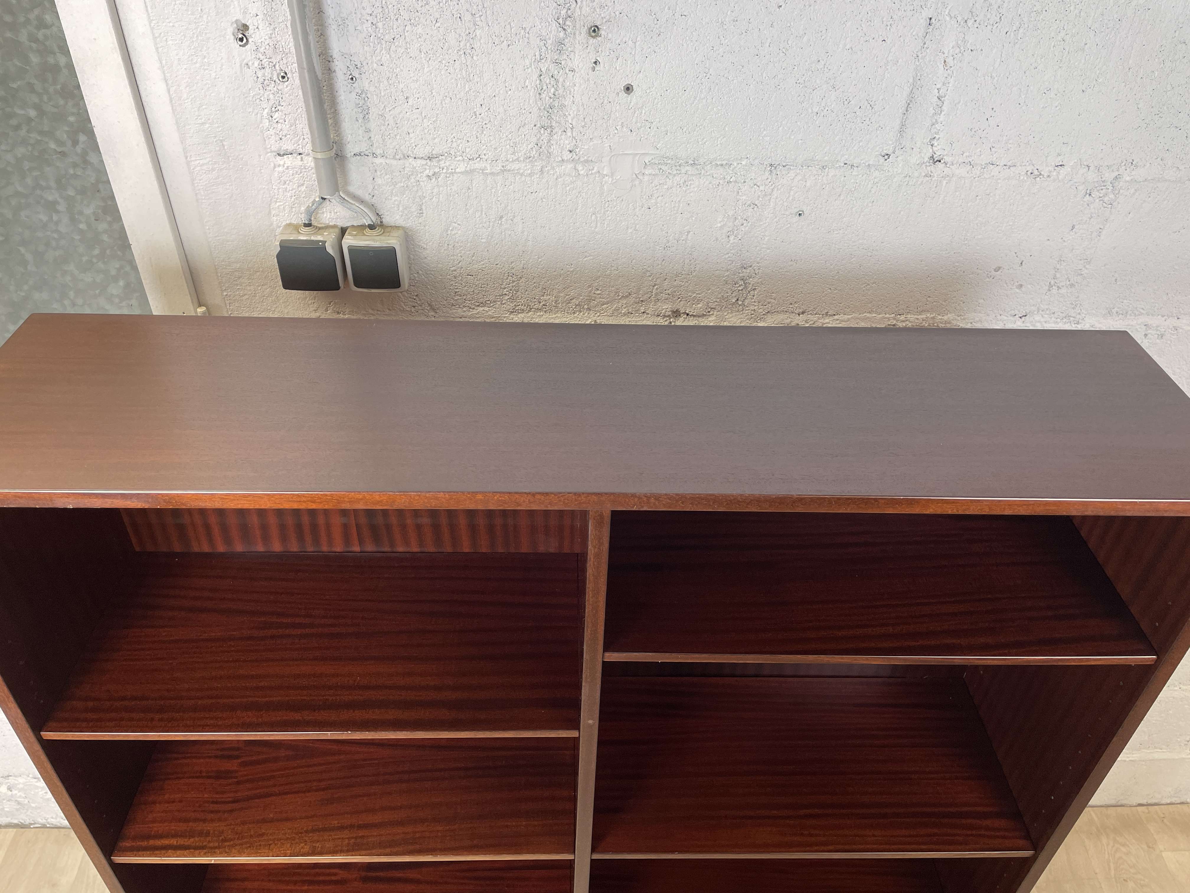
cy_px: 446
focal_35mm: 26
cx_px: 595
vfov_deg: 53.1
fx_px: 894
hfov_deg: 67.3
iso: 64
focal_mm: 4.2
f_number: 1.6
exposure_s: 1/100
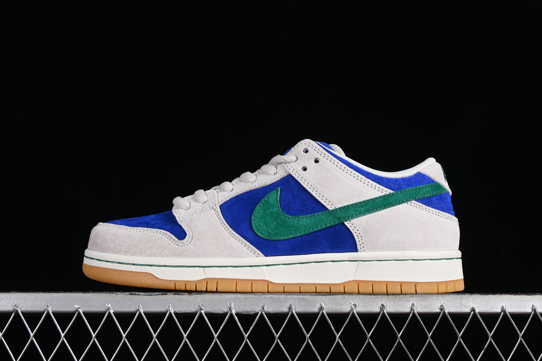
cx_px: 271
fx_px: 1129
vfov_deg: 18.2
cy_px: 180
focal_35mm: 75
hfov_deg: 27.0
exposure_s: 1/80
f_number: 8
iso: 160
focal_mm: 50
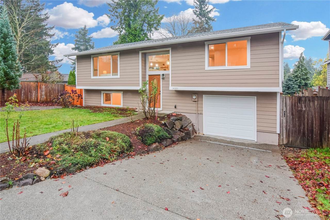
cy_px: 110
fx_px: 151
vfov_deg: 72.0
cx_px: 165
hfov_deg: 95.0
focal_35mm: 16
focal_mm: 11
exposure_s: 1/1.67
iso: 125
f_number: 13
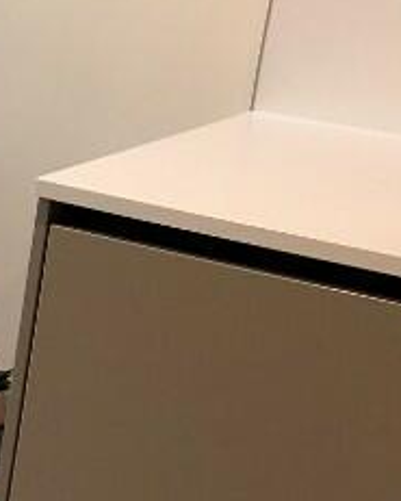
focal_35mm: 121
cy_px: 332
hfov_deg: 10.3
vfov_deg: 15.9
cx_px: -689
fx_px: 1794
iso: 40
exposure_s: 1/20
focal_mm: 3.99
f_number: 1.8
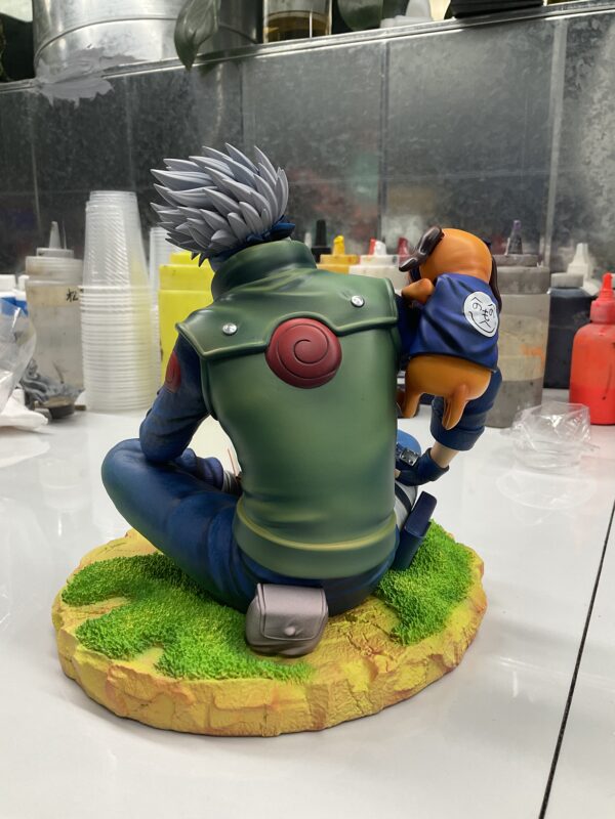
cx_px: 308
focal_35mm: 29
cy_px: 410
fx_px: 687
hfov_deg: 48.2
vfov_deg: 61.7
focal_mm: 3
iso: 50
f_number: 1.8
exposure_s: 1/100
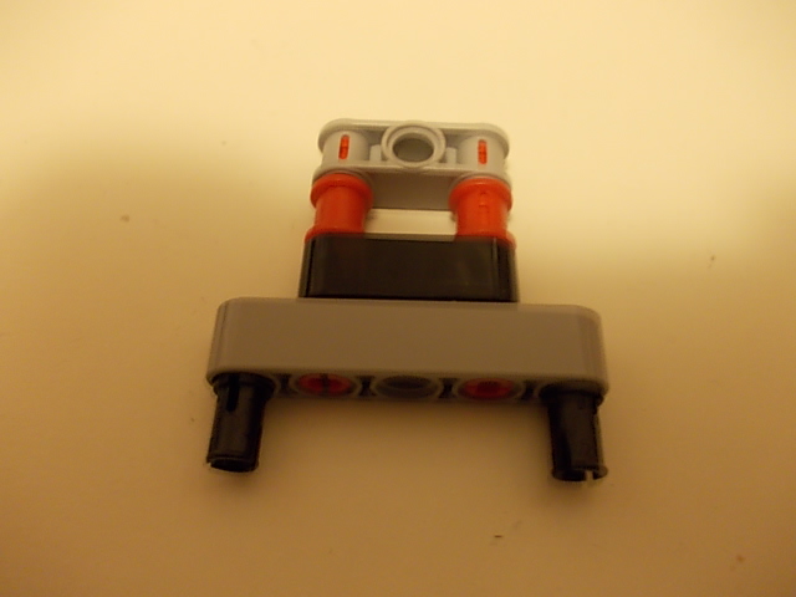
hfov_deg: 63.4
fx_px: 644
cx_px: 398
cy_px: 298
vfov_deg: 49.7
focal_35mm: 28
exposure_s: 1/2.5
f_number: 2.7
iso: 200
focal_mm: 4
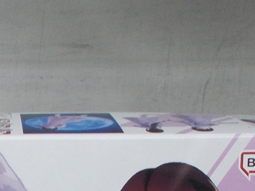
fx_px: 928
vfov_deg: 10.7
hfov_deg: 15.3
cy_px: 385
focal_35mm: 126
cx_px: -9
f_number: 3.2
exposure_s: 1/25
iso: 125
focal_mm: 4.6
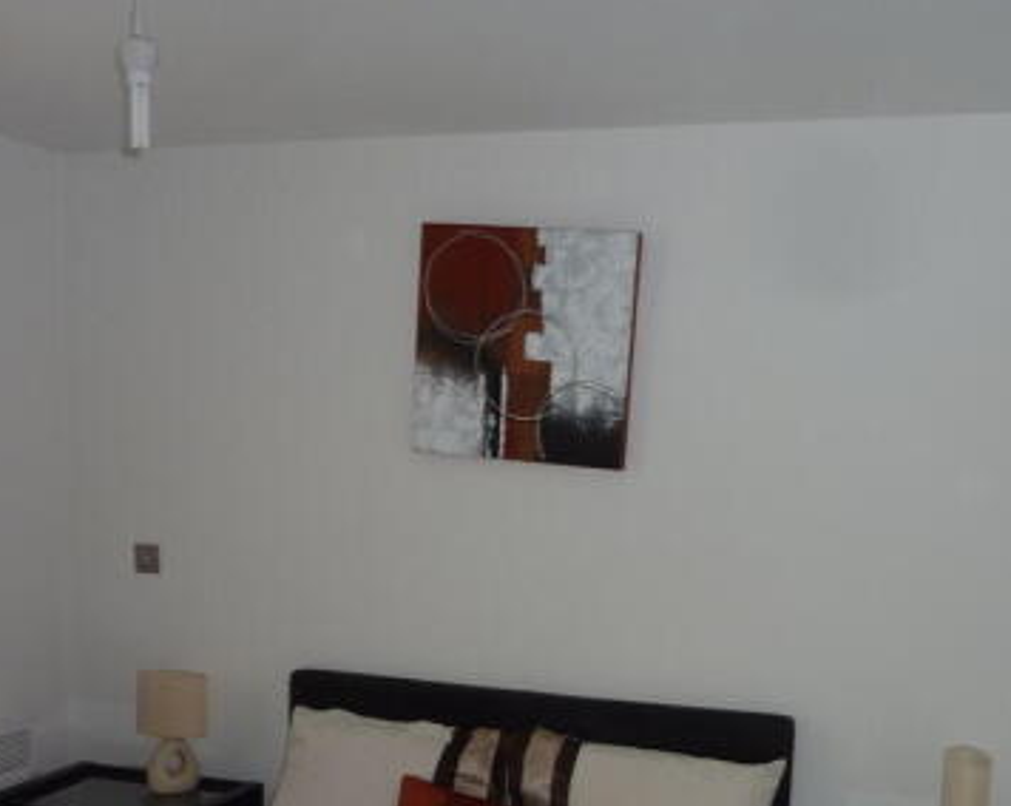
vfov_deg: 36.4
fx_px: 1196
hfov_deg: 45.5
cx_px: 623
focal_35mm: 40
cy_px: 609
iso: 100
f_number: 3.3
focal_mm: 4.1
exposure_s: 1/30
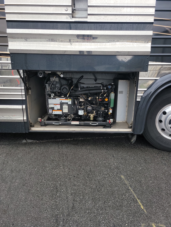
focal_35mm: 26
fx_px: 171
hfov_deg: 53.1
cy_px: 114
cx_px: 86
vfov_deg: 67.3
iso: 50
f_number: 1.8
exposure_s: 1/146
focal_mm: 5.4
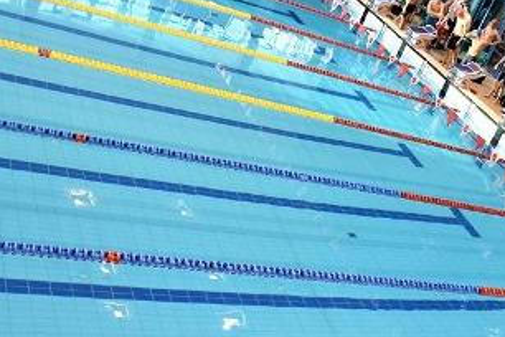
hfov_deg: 35.6
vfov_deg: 25.3
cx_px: 441
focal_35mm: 53
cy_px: 248
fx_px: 743
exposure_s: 1/50
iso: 125
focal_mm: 18
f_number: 3.5
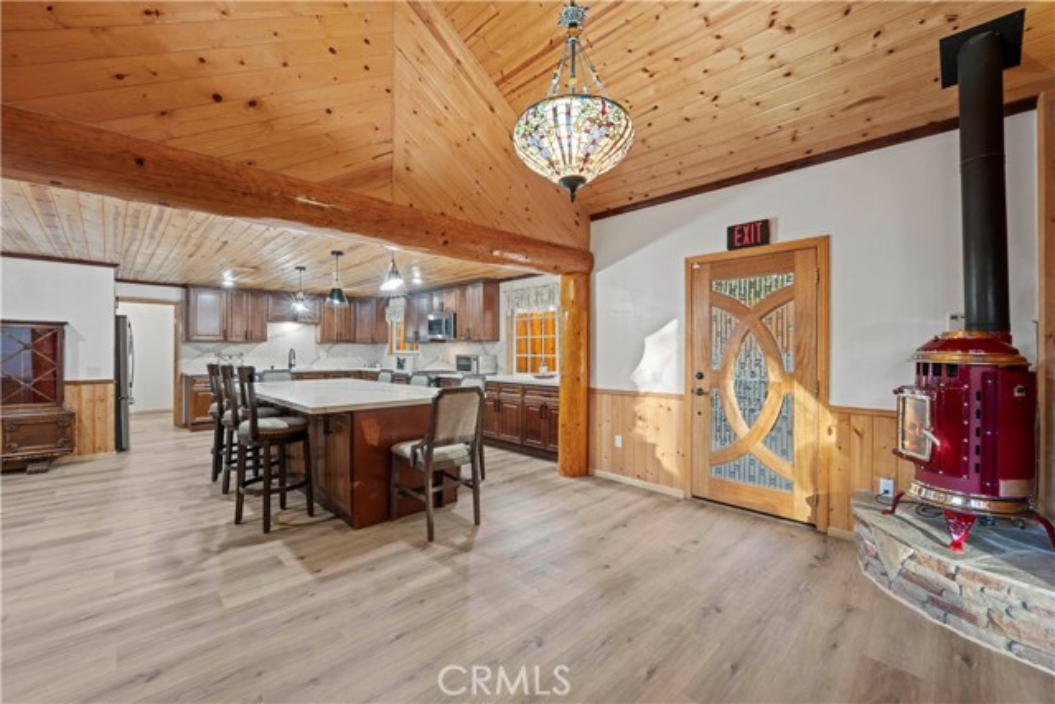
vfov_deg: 81.2
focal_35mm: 14
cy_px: 352
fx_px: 410
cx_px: 528
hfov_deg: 104.2
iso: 320
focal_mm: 14
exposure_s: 2
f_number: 8
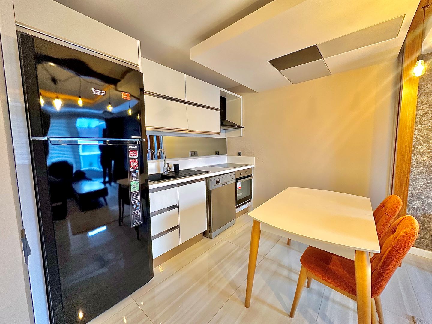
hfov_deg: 102.1
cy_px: 162
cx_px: 216
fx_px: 175
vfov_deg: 85.7
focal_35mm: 14
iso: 250
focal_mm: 2.22
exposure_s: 1/50
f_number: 2.2
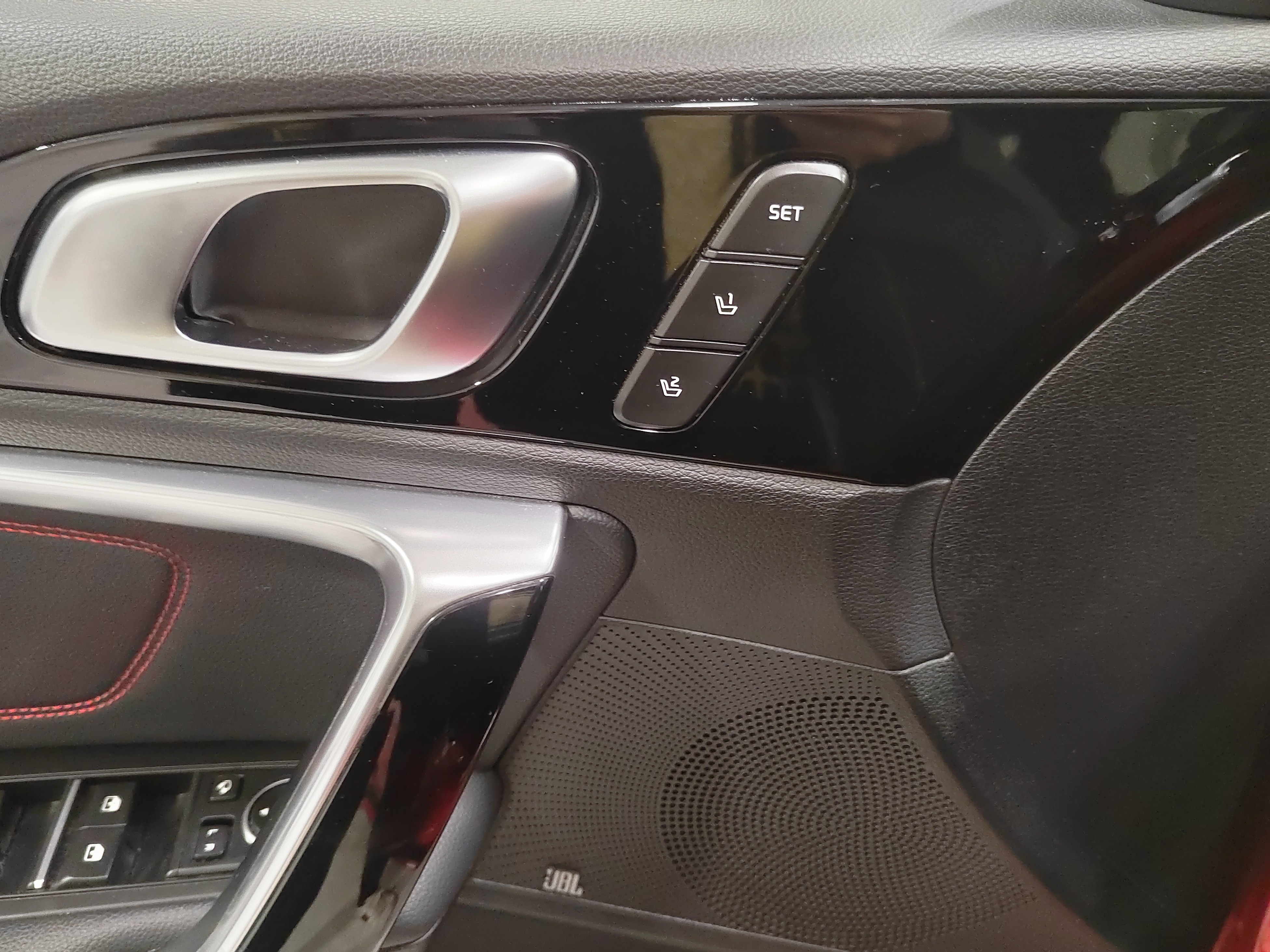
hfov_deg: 65.3
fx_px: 991
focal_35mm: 27
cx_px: 635
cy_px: 476
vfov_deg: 51.4
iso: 3469
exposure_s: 1/30
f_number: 1.9
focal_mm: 5.52
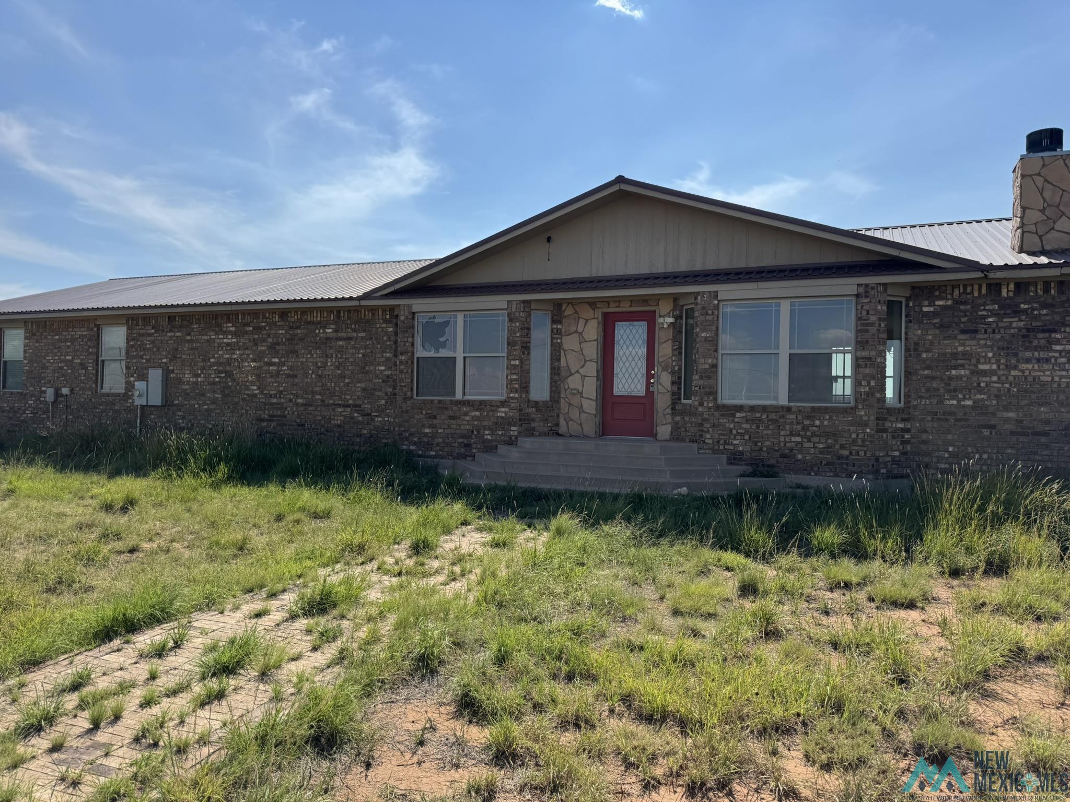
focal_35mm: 24
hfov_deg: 71.6
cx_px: 535
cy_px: 401
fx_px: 742
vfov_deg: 56.8
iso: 80
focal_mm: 6.76
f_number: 1.78
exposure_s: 1/7092
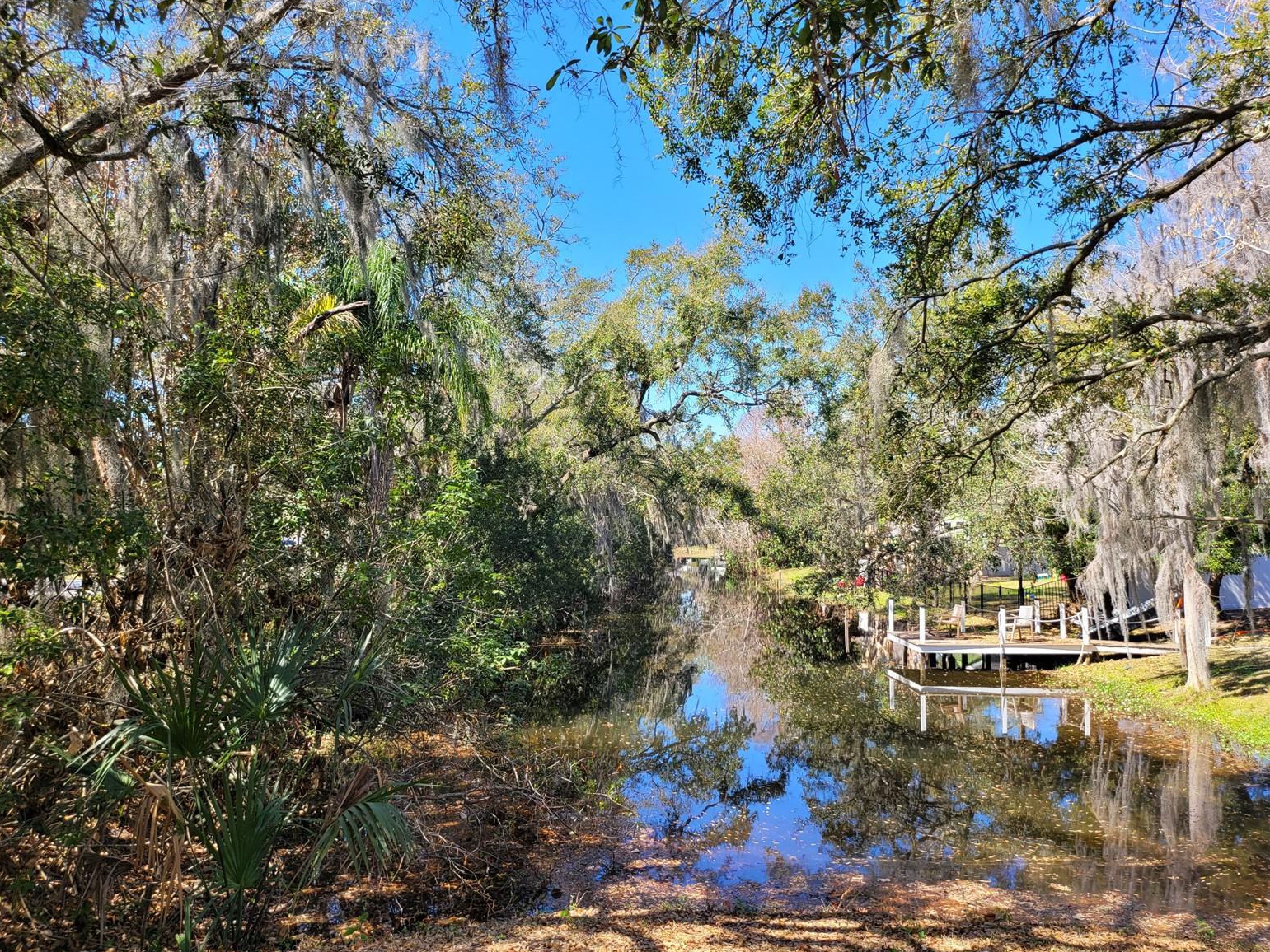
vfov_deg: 51.4
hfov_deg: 65.3
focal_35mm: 27
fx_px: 991
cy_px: 491
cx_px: 631
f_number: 1.8
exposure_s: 1/701
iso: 40
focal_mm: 5
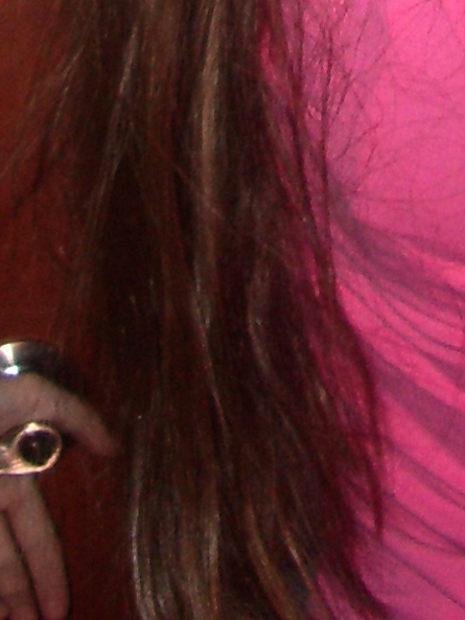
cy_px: -595
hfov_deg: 9.7
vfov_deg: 11.8
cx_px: 563
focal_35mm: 151
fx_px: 2704
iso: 200
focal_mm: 5.8
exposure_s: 1/60
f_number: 2.6
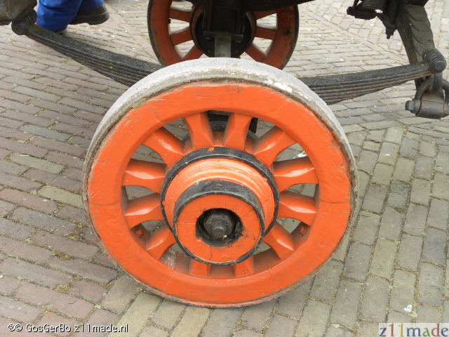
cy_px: 168
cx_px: 224
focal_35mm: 52
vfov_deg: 28.0
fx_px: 674
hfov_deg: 36.8
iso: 124
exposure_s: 1/73
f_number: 3.5
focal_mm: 9.2
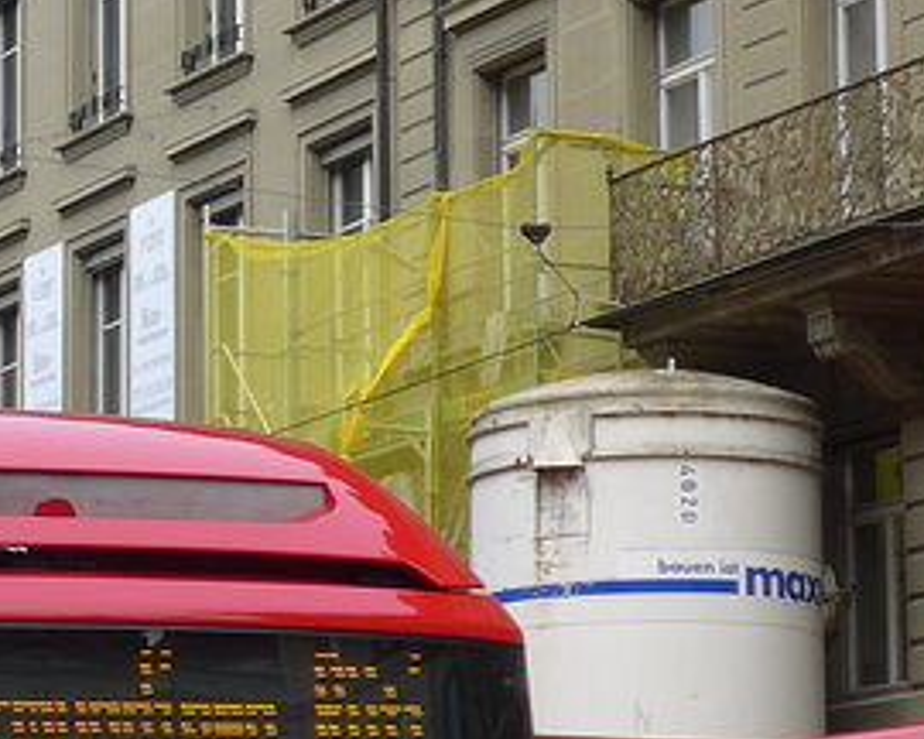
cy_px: 588
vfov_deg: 9.1
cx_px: -260
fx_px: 4622
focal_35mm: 169
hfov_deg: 11.1
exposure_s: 1/320
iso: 80
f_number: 2.8
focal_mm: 8
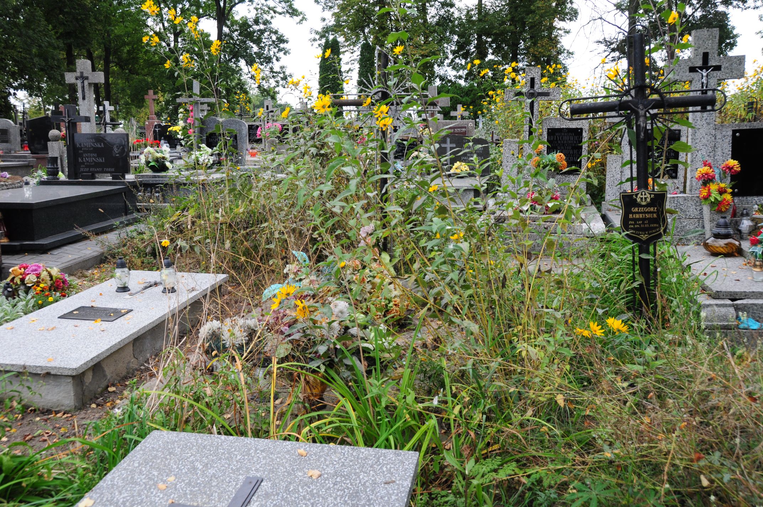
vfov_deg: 39.9
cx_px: 382
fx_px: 699
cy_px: 254
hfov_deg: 57.3
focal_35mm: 33
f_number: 7.1
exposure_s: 1/250
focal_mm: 22
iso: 400
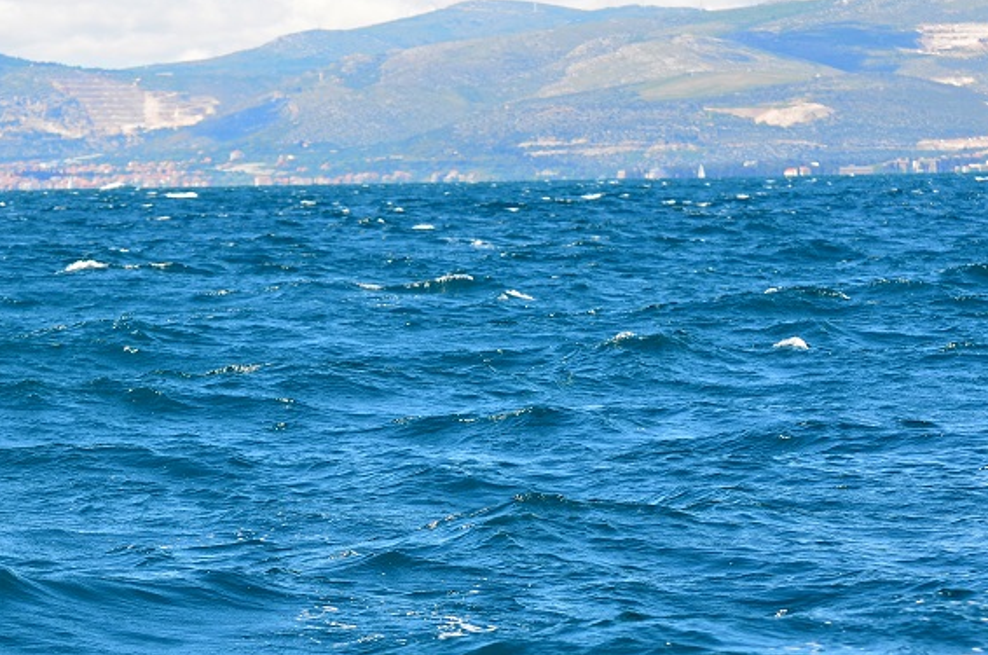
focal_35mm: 291
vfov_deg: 4.7
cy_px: 511
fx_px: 7971
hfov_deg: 7.1
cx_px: 448
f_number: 5.6
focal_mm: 110
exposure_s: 1/320
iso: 100
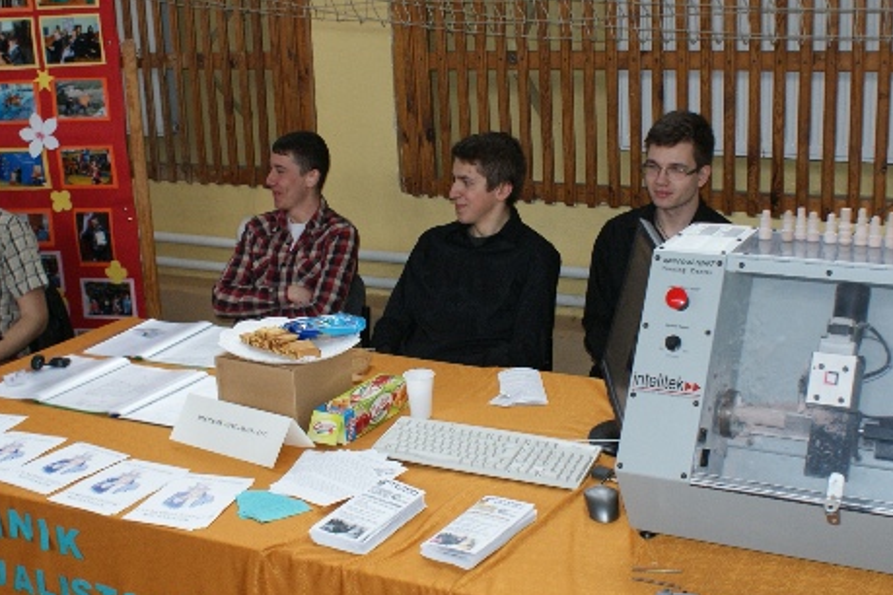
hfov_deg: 42.7
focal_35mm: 46
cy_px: 281
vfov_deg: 29.2
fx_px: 1141
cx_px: 496
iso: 400
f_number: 5.6
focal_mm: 22
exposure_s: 1/60
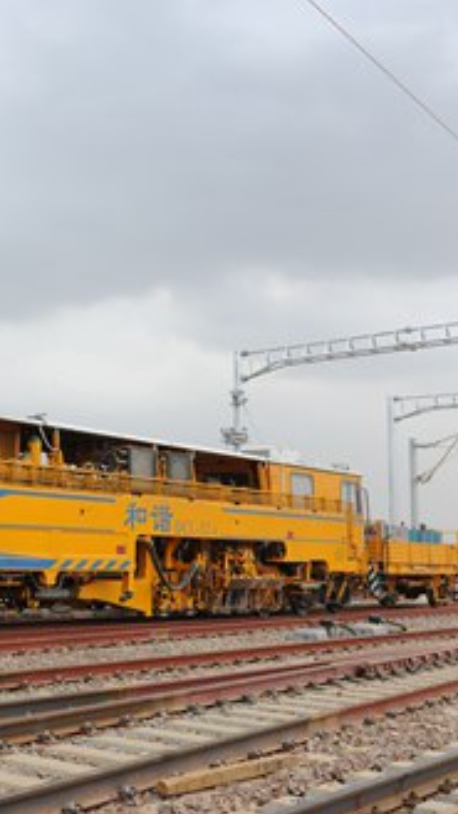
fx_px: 1101
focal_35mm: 51
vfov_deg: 40.6
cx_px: -17
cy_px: 407
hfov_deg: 22.4
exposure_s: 1/125
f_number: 5.6
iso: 100
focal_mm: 32
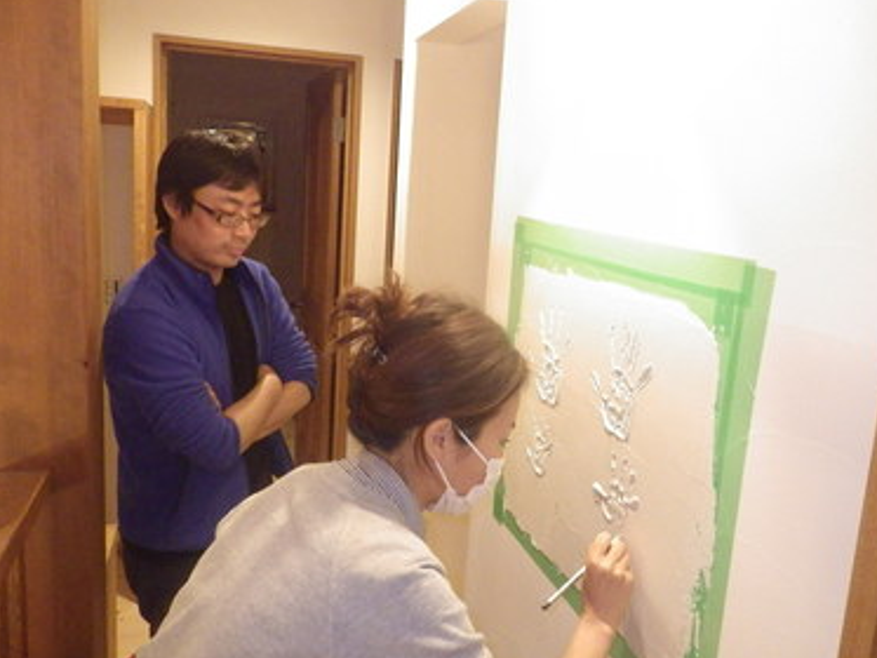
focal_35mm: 30
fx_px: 760
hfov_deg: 59.9
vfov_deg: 46.8
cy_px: 320
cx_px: 461
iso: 1600
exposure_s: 1/45
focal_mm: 5
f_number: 3.5
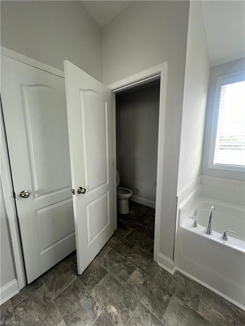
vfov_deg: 106.2
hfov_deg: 89.9
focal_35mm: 13
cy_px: 163
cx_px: 122
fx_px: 123
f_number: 1.8
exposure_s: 1/65
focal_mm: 1.57
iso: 250
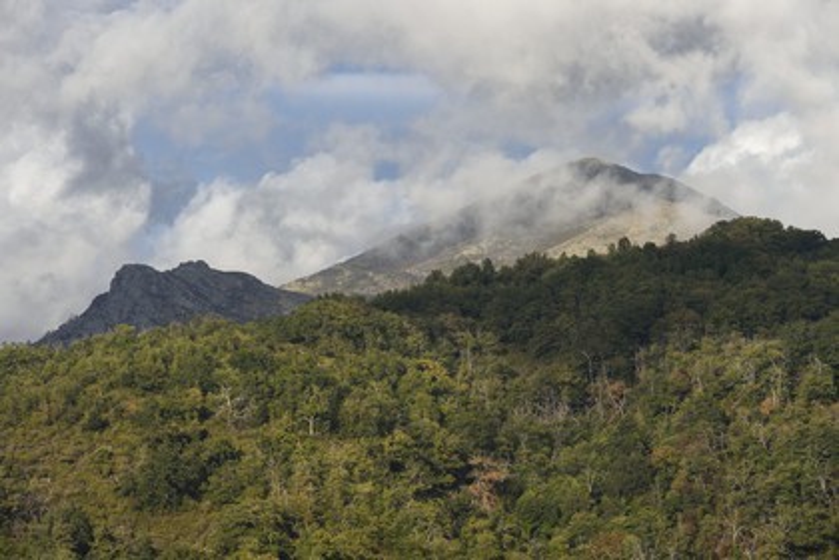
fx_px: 4311
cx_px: 420
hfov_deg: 11.1
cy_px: 280
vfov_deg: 7.4
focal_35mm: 185
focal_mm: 185
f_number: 14
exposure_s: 1/250
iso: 200
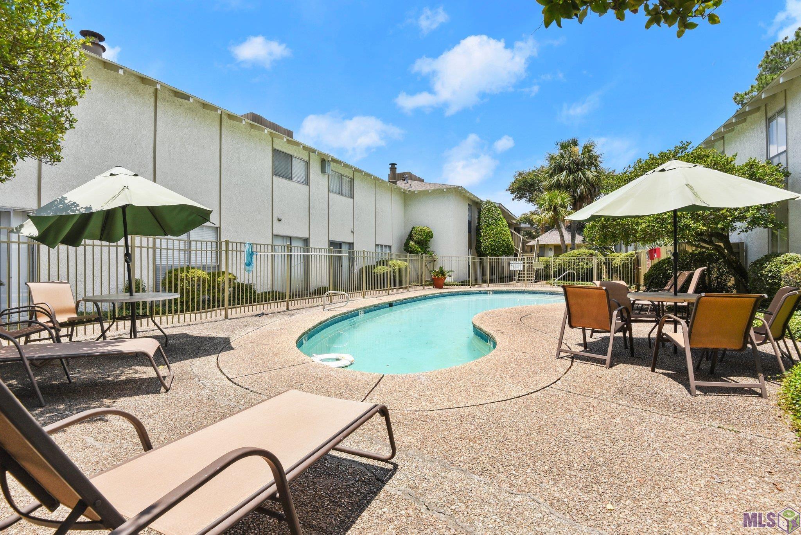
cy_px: 268
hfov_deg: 96.7
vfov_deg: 73.8
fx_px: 356
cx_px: 400
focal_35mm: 16
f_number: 14
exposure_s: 1/250
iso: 250
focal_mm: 16
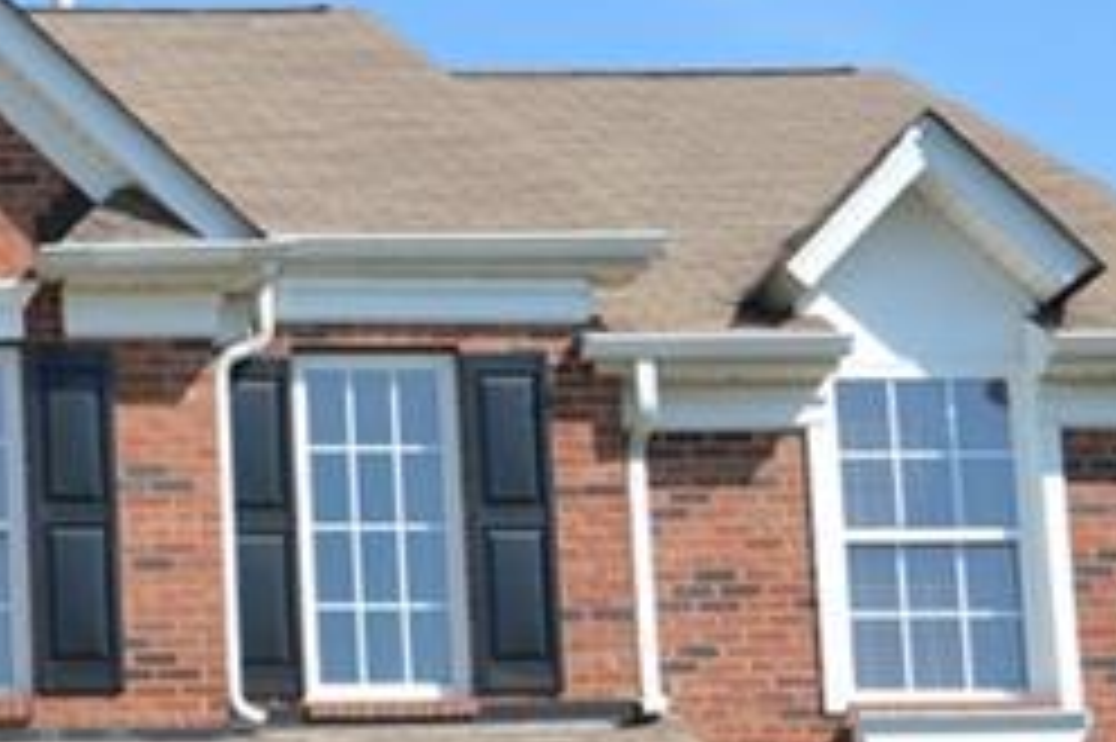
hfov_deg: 14.4
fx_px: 4213
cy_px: 746
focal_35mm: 136
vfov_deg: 10.0
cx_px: -364
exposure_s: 1/250
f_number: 8
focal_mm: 22
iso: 100
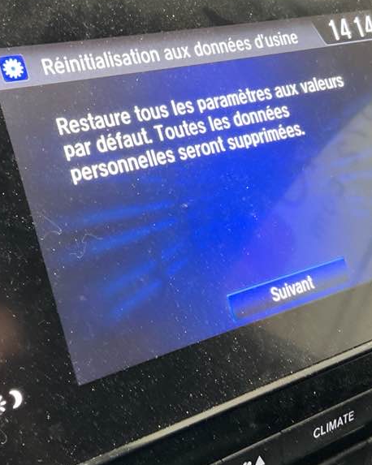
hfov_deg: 27.0
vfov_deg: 33.4
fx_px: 771
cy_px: 178
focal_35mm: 56
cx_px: 128
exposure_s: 1/30
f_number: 1.8
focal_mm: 3
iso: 250
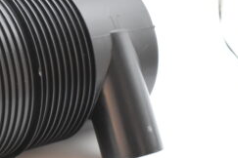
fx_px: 734
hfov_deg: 17.5
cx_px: -51
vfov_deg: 12.3
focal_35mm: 111
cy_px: 59
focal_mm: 30
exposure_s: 1/250
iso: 1600
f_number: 8
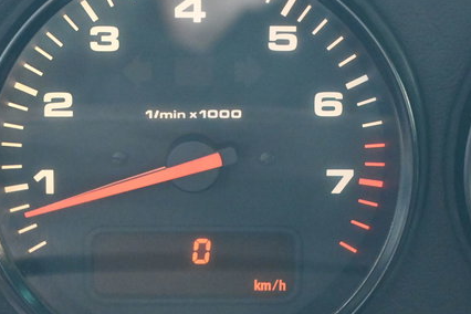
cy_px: 200
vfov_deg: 12.3
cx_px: 172
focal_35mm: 111
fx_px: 1451
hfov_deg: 18.4
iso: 7200
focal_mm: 41
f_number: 5.6
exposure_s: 1/60
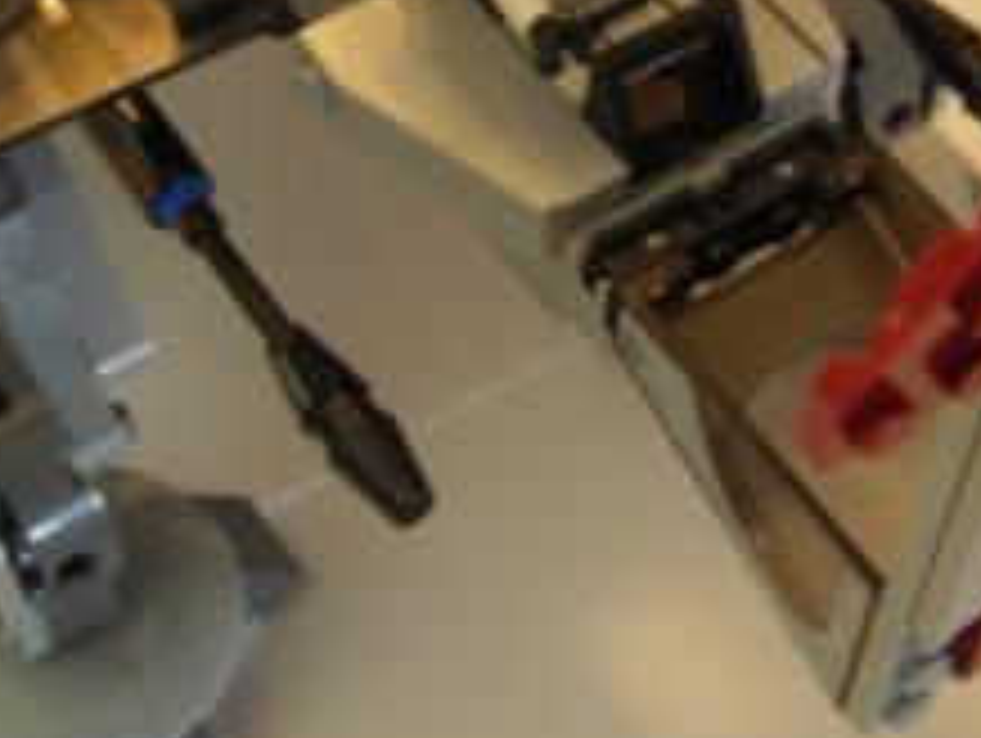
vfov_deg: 18.7
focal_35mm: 78
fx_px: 2213
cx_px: 648
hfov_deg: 24.9
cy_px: 122
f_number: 3.2
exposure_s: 1/4.7
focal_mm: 6.3
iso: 50
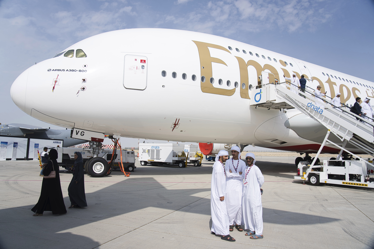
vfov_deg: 53.1
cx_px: 187
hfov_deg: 73.7
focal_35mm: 24
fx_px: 249
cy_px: 124
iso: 100
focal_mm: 24
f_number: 4.5
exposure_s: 1/1600
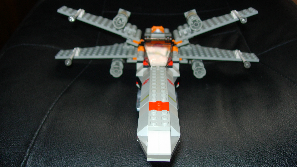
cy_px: 91
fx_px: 331
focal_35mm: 42
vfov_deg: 28.3
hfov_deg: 48.4
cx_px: 150
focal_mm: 7.8
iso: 79
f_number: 2.8
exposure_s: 1/64
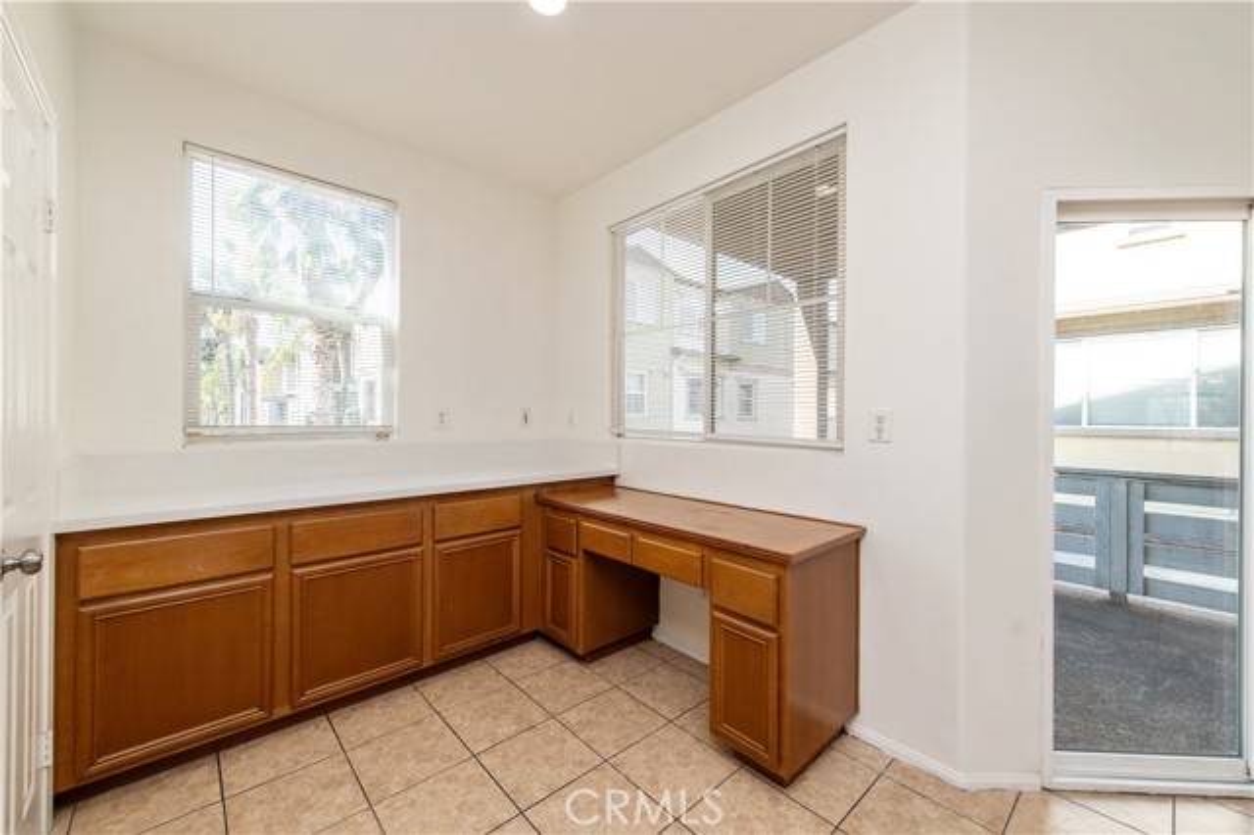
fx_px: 487
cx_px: 627
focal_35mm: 14
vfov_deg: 81.1
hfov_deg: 104.3
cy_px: 418
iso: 200
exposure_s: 1/125
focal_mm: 14
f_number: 5
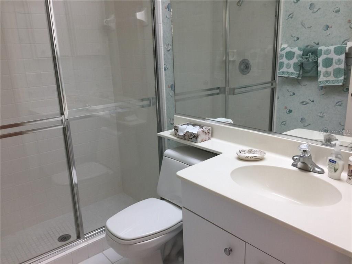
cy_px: 132
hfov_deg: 61.7
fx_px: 295
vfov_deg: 48.2
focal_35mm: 29
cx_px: 176
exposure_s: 1/30
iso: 32
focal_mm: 4.15
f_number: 2.2
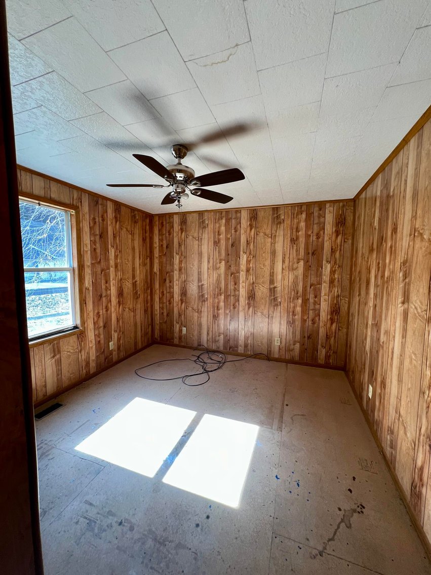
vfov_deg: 106.2
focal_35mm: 13
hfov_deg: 89.9
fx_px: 216
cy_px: 288
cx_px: 216
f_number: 1.8
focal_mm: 1.57
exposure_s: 1/99
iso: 100
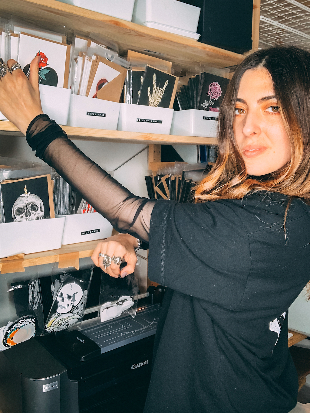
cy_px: 206
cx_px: 155
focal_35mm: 32
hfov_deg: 44.1
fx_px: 382
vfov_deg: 56.8
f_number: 2.2
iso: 40
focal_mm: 2.87
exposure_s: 1/50
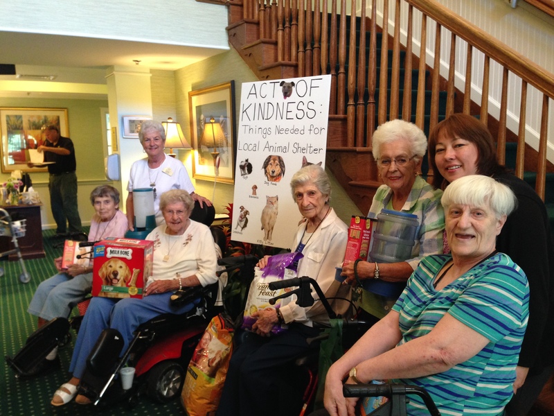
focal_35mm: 33
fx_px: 528
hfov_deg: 55.4
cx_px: 277
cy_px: 208
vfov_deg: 42.9
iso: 200
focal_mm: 4.12
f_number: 2.4
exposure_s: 1/20
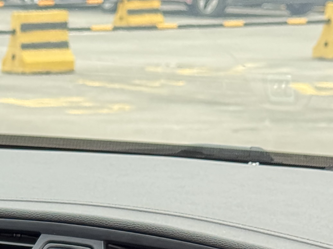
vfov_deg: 7.7
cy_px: 467
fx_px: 1799
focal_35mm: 187
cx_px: -268
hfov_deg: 10.0
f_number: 1.78
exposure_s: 1/121
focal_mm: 6.76
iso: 64
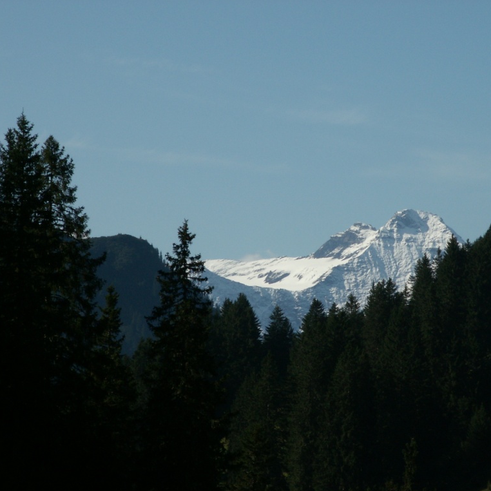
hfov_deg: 9.2
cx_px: 322
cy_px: 245
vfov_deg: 9.2
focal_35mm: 190
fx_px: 3049
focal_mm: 26.12
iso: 50
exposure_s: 1/250
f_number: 8
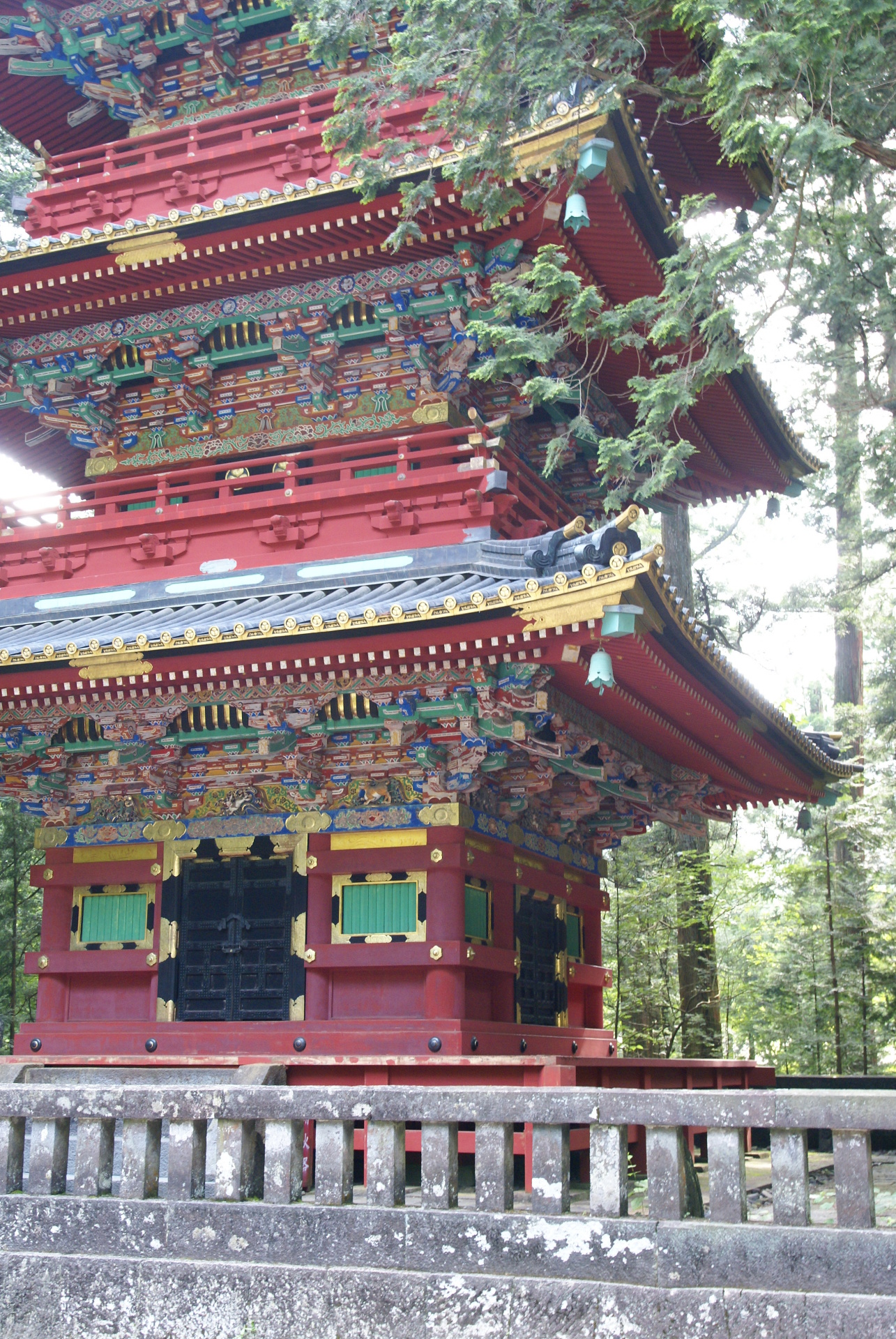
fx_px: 1564
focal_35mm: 42
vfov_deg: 46.4
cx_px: 448
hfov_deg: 32.0
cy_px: 670
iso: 400
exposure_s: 1/10
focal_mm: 28
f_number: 5.6
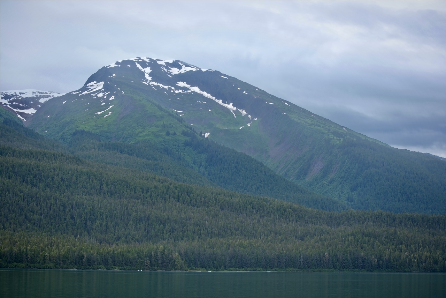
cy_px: 149
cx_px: 223
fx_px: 867
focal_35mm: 70
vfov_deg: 19.5
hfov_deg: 28.8
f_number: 7.1
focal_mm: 70
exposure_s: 1/200
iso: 100
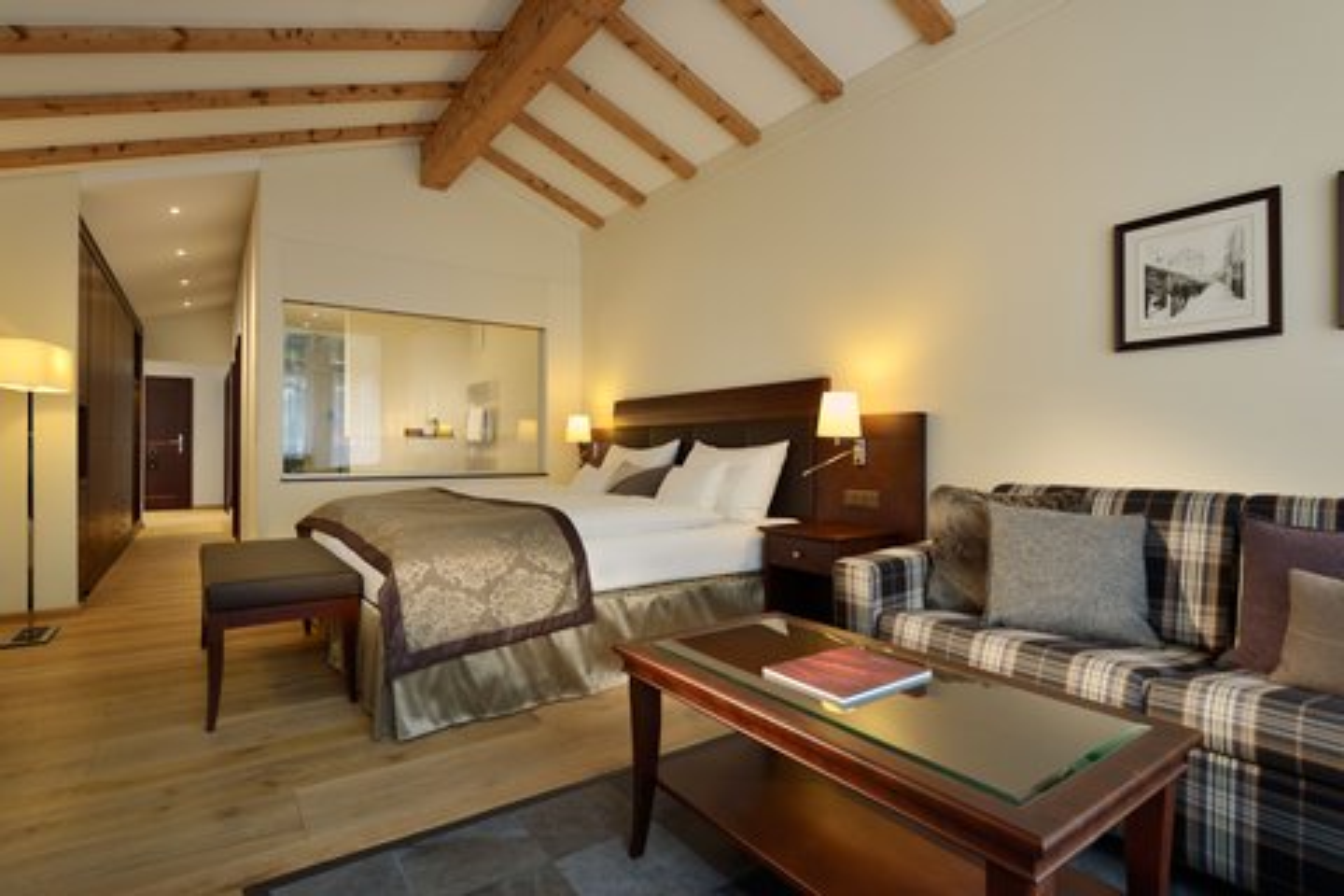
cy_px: 448
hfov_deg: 90.0
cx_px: 672
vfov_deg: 67.4
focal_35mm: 18
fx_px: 672
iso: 100
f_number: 8
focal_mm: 18
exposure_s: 1/5
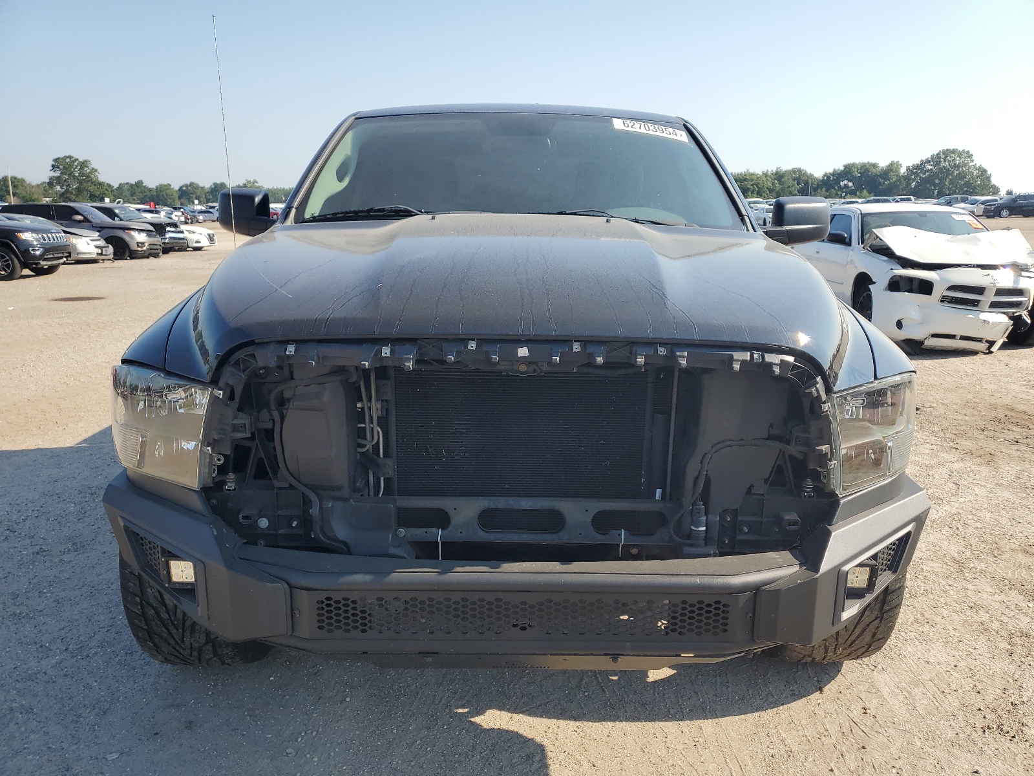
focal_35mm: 26
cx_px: 517
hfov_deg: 67.3
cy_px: 388
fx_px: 777
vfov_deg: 53.1
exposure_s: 1/2000
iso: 50
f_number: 1.5
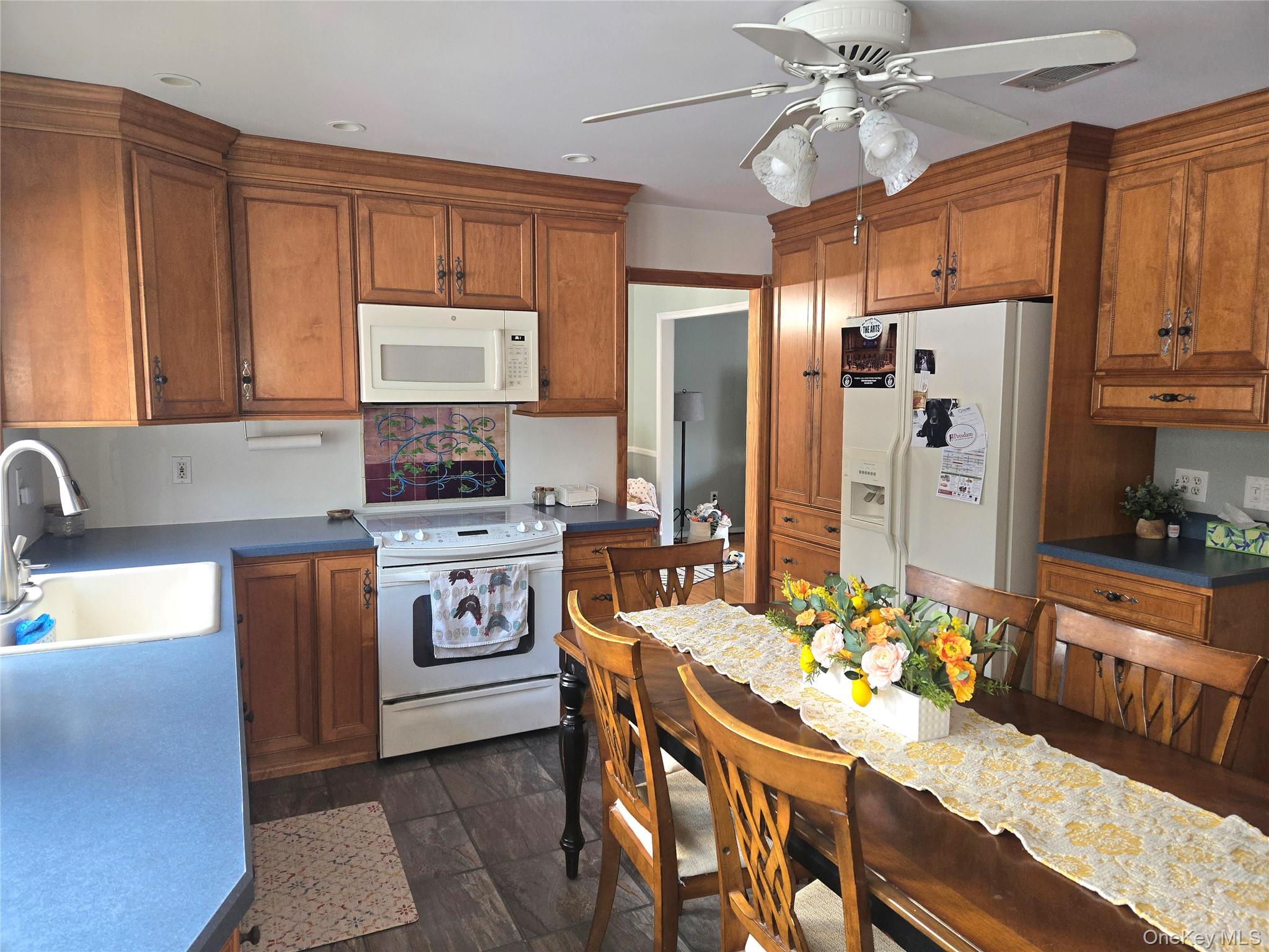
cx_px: 634
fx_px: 843
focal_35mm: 23
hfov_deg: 73.9
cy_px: 476
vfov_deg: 58.9
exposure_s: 1/30
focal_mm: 5.4
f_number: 1.8
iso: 100
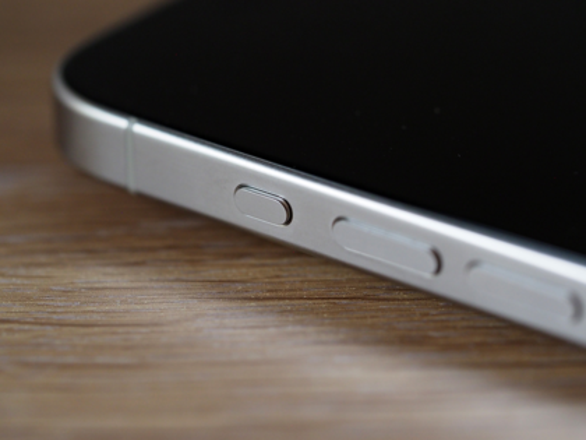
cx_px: 293
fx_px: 2031
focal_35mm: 120
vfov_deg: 12.3
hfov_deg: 16.4
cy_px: 220
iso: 1600
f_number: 3.2
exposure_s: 1/25
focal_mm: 60
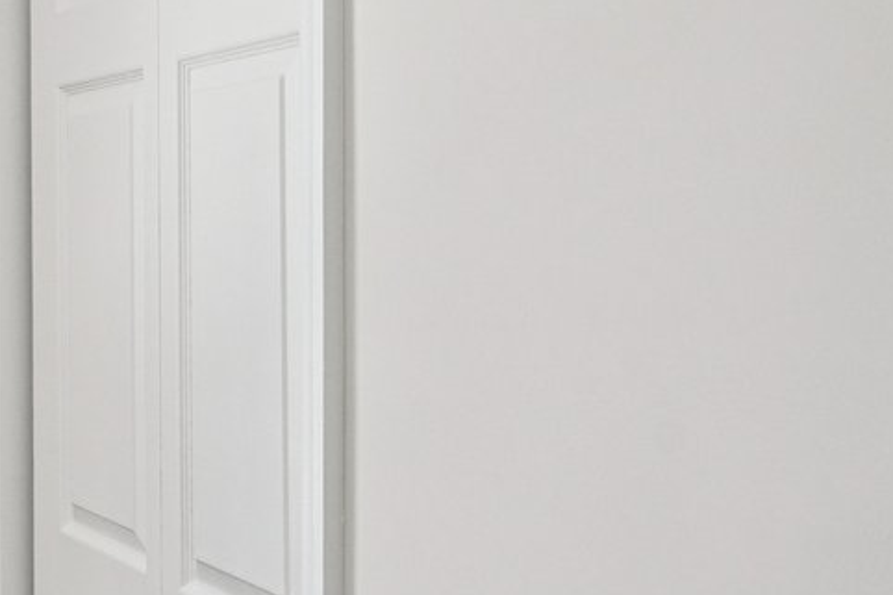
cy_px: 188
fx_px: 1686
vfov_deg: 19.9
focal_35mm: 68
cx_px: -904
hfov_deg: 18.6
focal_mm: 16
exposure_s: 1/160
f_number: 8
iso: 400
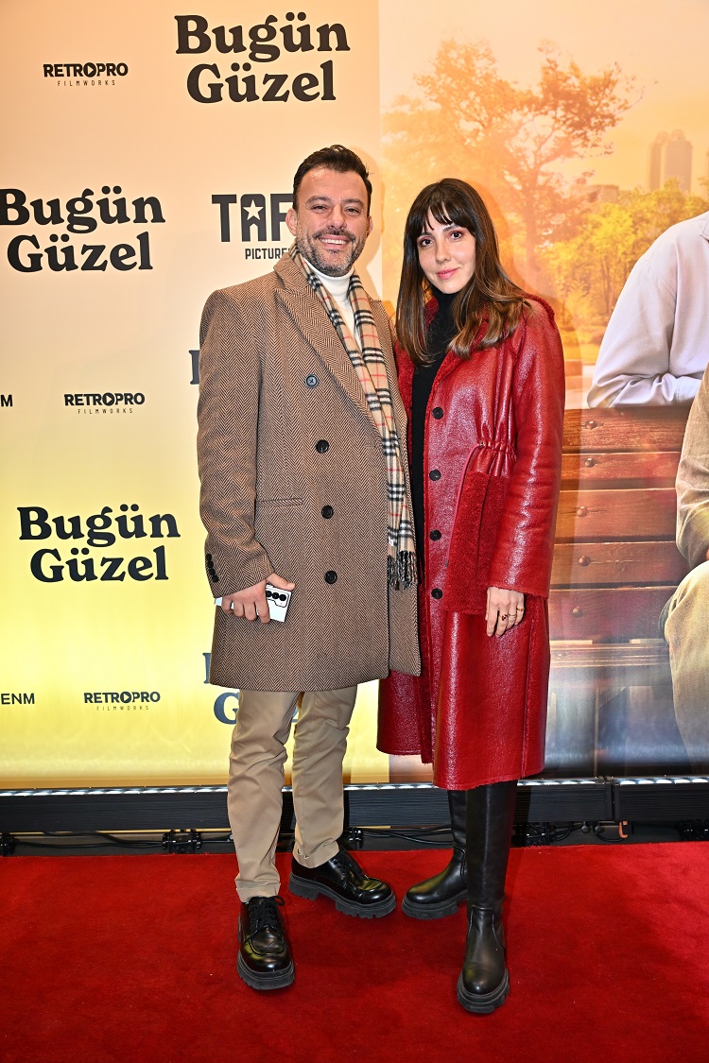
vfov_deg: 60.3
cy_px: 532
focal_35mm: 31
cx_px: 354
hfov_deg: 42.3
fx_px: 916
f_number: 3.5
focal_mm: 31
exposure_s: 1/200
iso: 1000
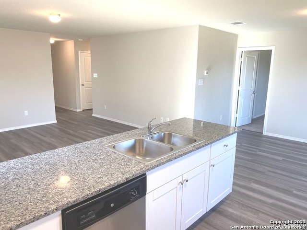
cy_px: 115
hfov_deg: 67.3
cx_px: 154
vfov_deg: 53.1
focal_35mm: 26
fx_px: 231
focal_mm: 4.25
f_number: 1.8
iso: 100
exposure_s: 1/120
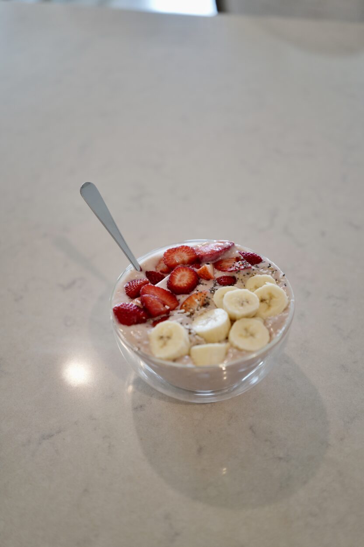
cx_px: 182
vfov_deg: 45.5
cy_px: 274
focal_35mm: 43
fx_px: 653
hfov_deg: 31.2
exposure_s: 1/80
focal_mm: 43
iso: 250
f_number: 2
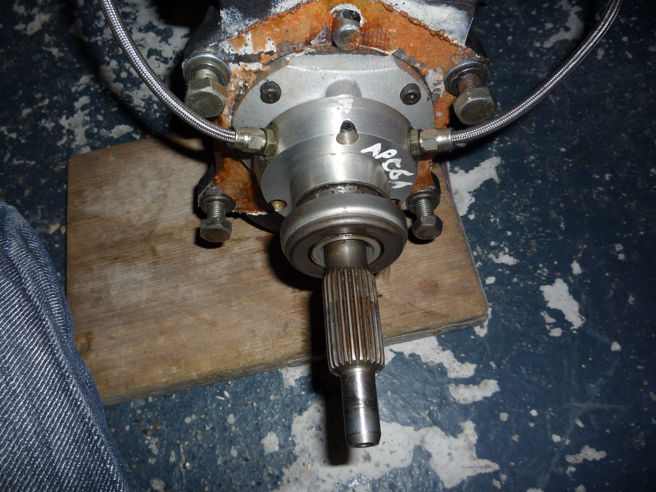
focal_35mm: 30
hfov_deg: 60.0
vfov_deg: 46.8
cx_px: 328
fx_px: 569
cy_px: 246
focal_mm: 5.2
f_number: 4
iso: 100
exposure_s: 1/30
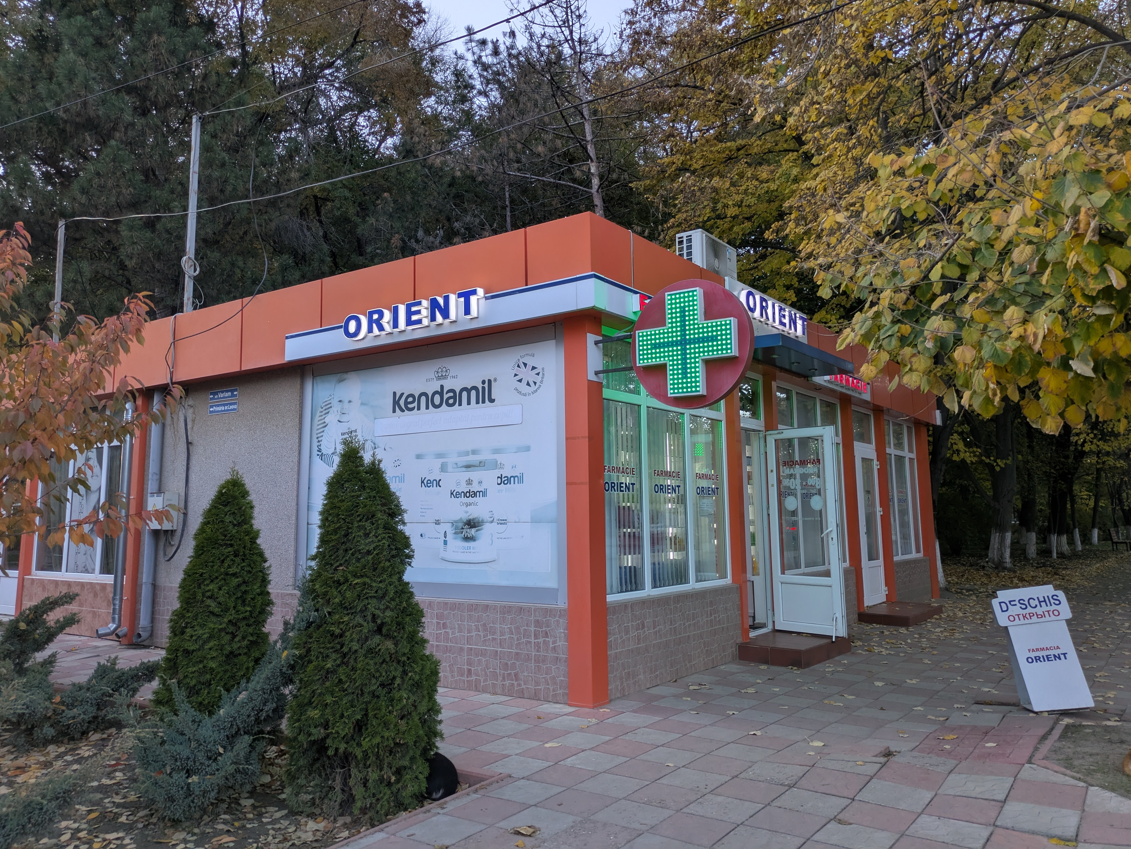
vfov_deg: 53.1
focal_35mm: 26
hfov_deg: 67.3
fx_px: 850
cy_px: 408
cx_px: 556
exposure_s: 1/267
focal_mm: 5.43
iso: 77
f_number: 1.89
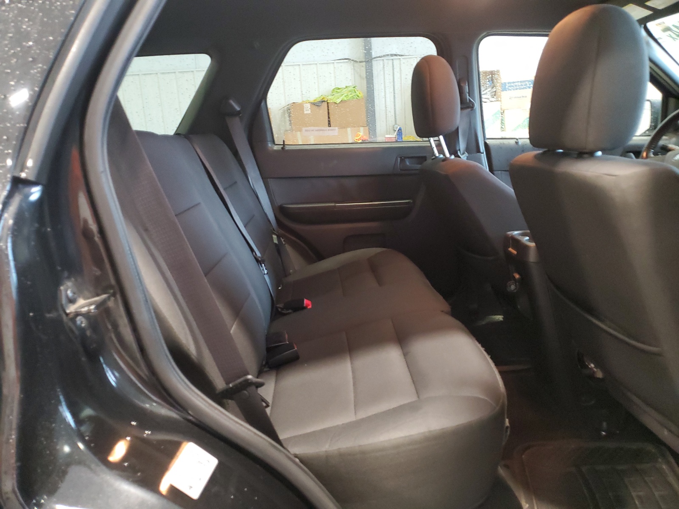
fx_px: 510
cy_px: 254
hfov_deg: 67.3
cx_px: 340
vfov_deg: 53.1
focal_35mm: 26
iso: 312
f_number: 1.5
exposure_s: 1/17
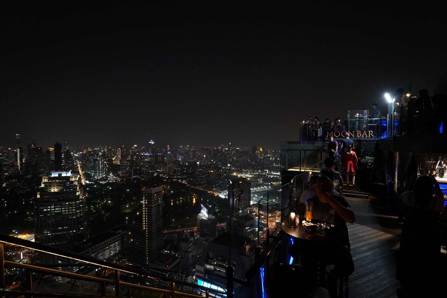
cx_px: 224
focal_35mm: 17
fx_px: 211
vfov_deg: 70.5
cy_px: 149
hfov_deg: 93.2
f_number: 4
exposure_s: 1/50
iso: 5000
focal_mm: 17
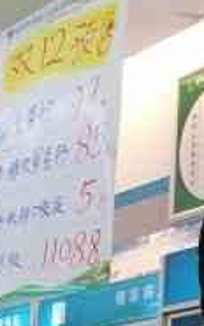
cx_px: -241
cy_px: 605
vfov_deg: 13.4
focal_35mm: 139
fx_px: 1234
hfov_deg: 8.8
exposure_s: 1/100
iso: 320
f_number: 1.8
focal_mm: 5.3
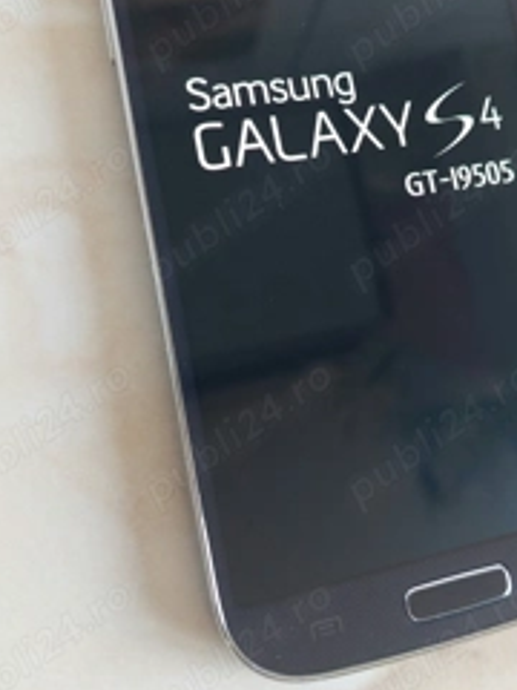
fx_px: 797
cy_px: 262
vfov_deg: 46.4
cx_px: 339
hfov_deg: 35.7
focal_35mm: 40
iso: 125
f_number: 1.8
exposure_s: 1/50
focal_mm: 5.23
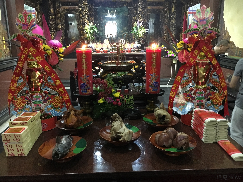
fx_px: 204
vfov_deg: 48.2
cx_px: 122
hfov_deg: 61.7
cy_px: 91
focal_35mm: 29
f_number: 2.2
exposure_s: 1/15
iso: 320
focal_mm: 4.15
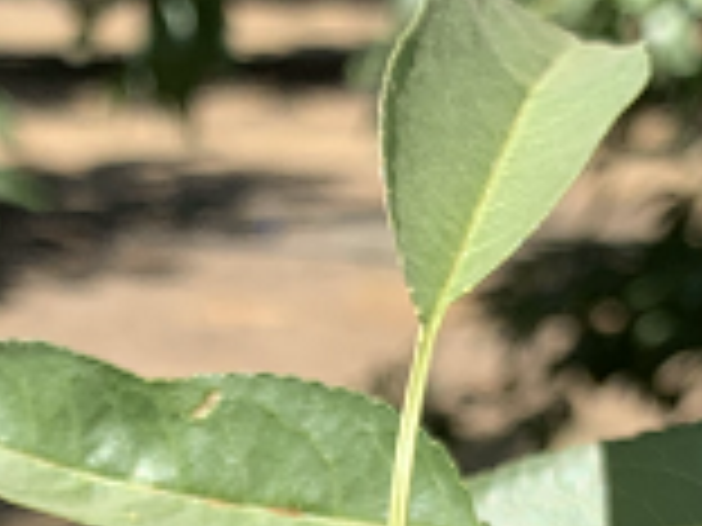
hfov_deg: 16.1
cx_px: 292
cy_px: 838
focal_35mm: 122
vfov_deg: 11.5
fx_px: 2474
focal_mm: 4.25
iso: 25
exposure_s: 1/1149
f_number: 1.8
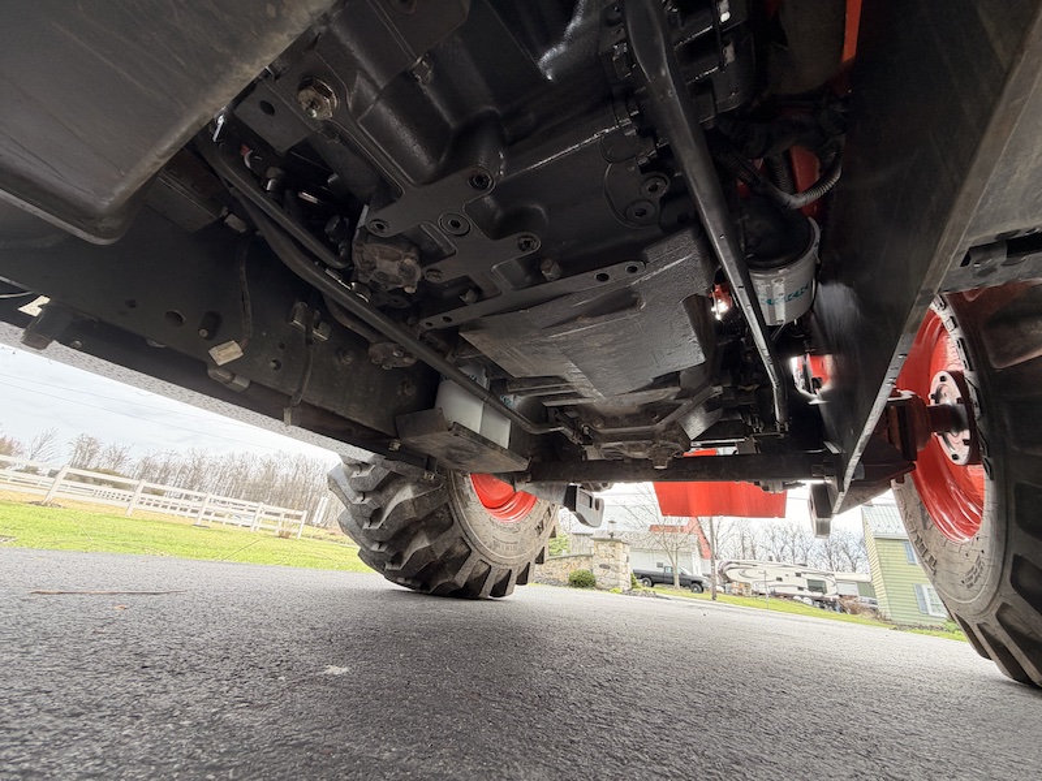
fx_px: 421
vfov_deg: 85.7
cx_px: 521
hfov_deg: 102.1
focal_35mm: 14
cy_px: 390
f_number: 2.2
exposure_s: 1/121
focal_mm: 2.22
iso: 50
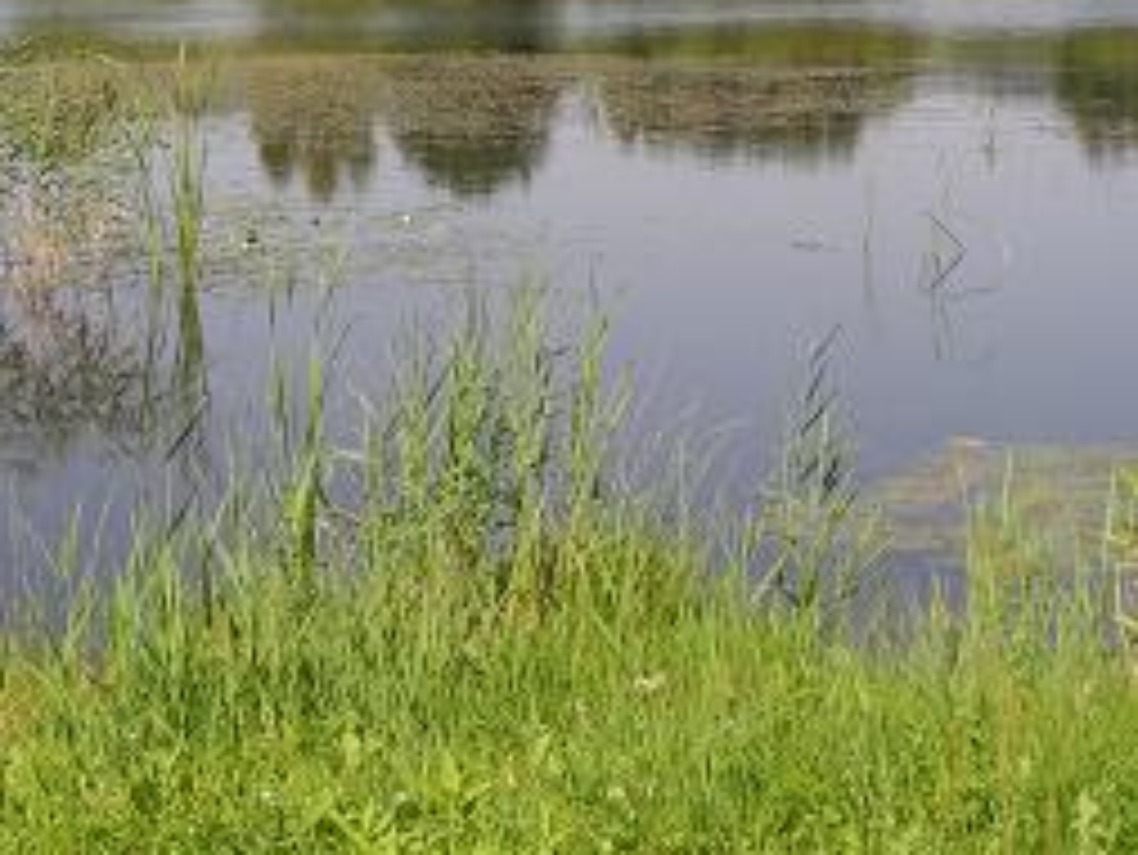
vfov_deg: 17.7
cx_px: 211
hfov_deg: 23.2
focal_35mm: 83
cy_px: 216
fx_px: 2730
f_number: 3.5
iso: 100
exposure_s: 1/800
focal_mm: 8.8
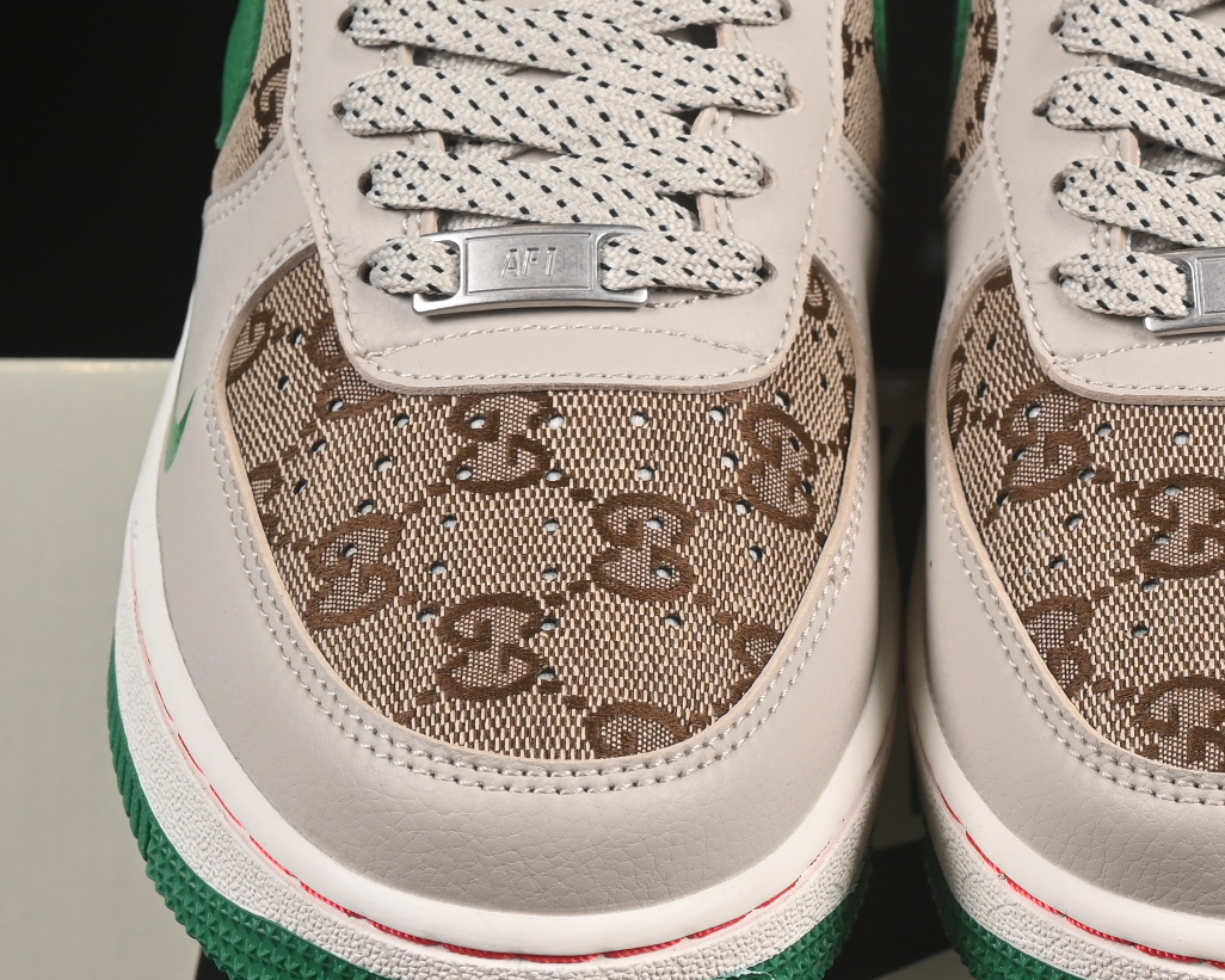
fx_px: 6925
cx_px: 901
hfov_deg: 10.1
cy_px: 399
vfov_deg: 8.1
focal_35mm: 191
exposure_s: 1/60
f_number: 7.1
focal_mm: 50
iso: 160
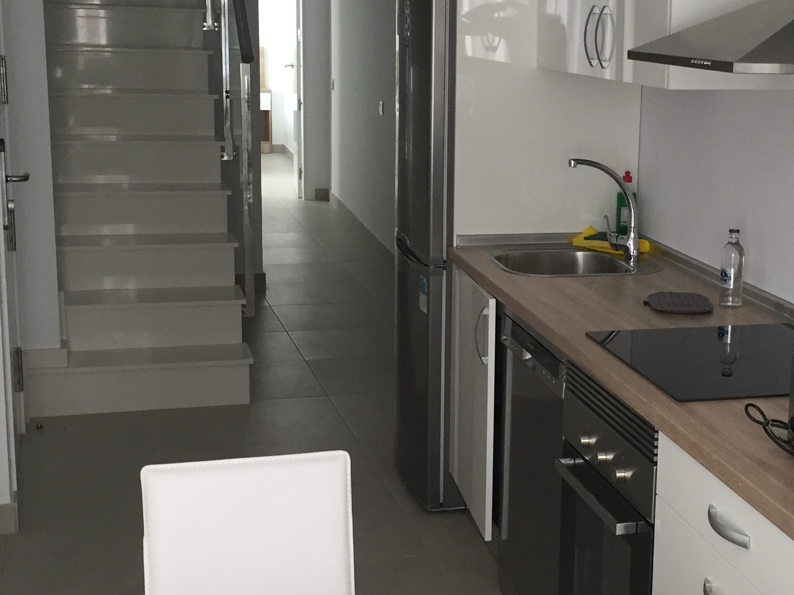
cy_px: 310
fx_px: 1376
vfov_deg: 24.4
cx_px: 553
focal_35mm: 60
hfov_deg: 31.8
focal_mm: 4.15
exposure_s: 1/33
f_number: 2.2
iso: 50
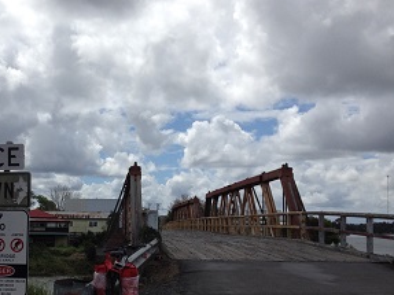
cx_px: 114
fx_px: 694
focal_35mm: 61
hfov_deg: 31.3
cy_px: 202
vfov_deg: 23.9
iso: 50
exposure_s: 1/3953
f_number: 2.4
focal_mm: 4.28
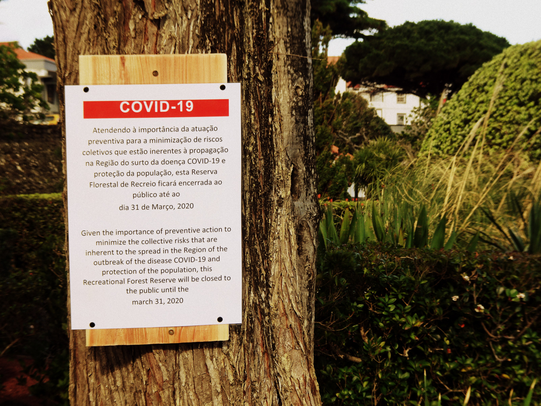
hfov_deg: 24.4
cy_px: 203
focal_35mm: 80
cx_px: 270
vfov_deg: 18.4
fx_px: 1250
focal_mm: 13.69
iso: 80
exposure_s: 1/160
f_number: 5
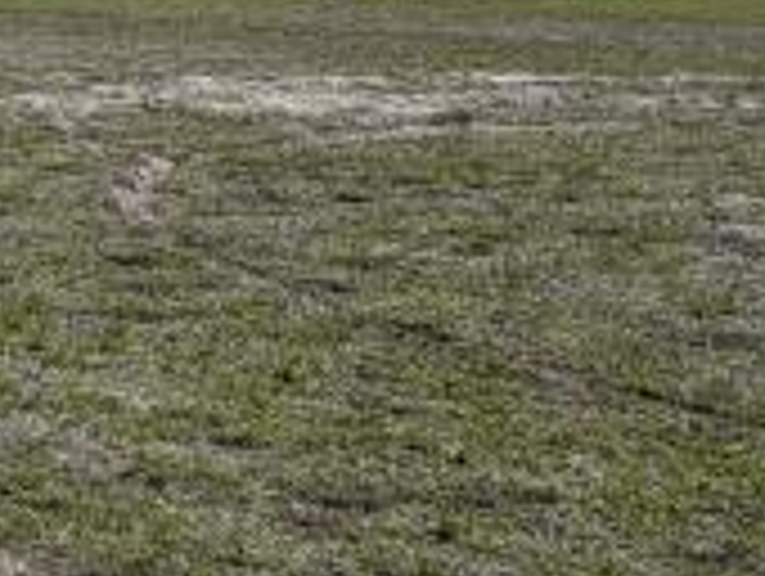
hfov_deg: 15.4
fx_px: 1748
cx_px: -1012
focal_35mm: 79
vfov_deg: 17.9
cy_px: -99
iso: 20
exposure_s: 1/1068
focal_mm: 2.22
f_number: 2.2
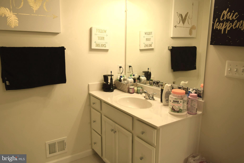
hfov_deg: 67.4
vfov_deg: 47.9
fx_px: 183
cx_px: 122
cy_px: 82
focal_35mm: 27
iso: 400
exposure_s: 1/100
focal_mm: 18
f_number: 5
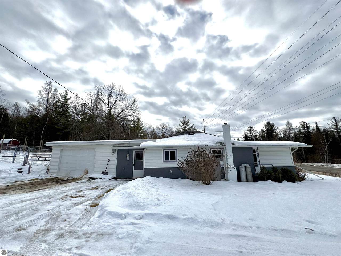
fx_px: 138
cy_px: 128
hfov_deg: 102.1
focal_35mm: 14
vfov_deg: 85.7
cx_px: 170
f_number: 2.2
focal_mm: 2.22
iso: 50
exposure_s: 1/3906
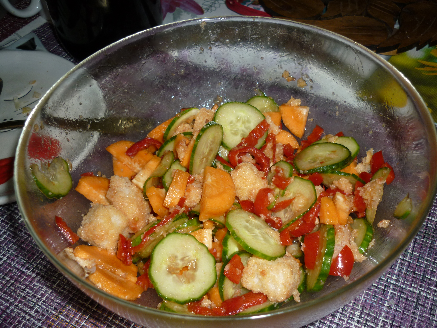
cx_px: 218
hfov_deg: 55.4
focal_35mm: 33
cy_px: 164
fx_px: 417
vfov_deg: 42.9
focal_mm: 5.5
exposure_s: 1/60
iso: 100
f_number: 2.8
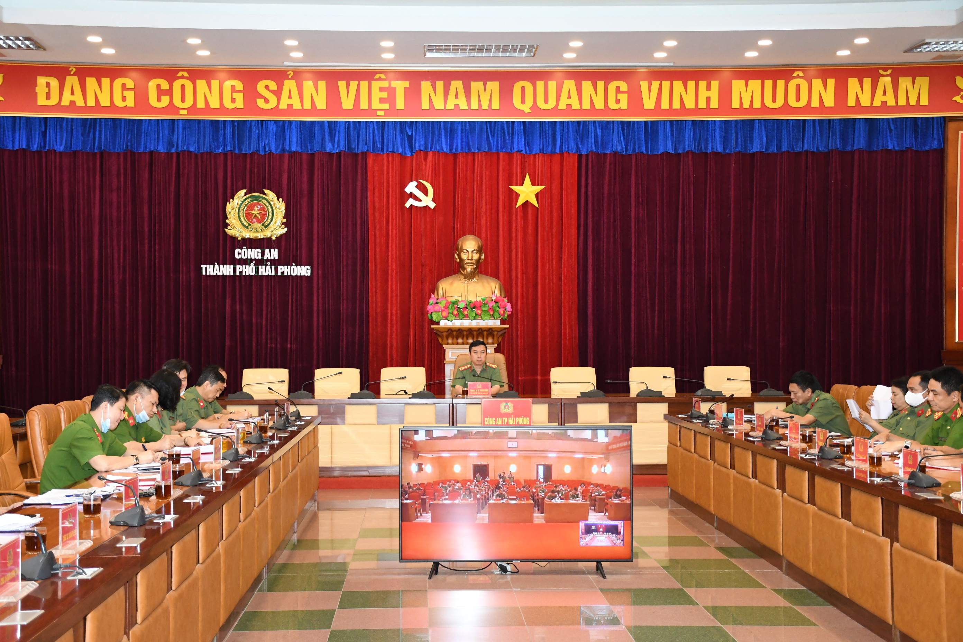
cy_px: 321
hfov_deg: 38.9
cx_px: 482
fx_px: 1364
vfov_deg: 26.5
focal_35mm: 51
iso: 2500
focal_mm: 34
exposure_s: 1/200
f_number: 4.5
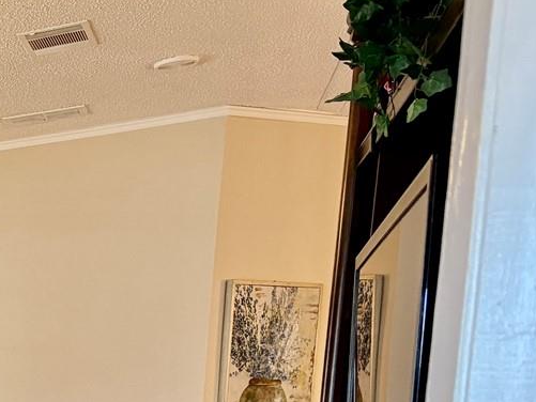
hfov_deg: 20.1
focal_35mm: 83
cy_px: 569
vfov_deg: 16.5
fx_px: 1285
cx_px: -282
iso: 250
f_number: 1.6
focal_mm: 5.96
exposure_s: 1/120
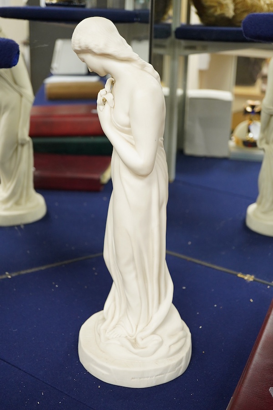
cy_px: 205
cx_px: 136
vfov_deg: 43.6
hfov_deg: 29.9
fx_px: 512
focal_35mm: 45
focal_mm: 30
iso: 1250
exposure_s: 1/125
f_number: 3.5
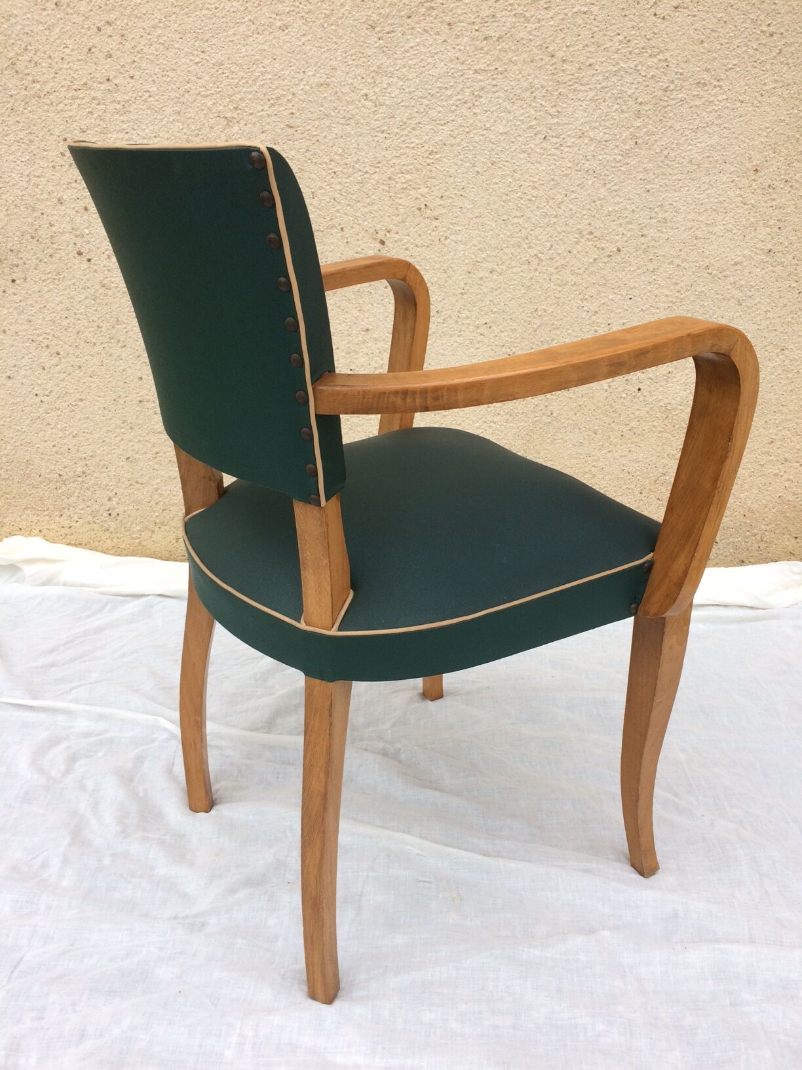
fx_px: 896
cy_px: 535
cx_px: 401
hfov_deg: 48.2
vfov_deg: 61.7
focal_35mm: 29
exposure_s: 1/112
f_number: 2.2
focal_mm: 4.15
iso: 32
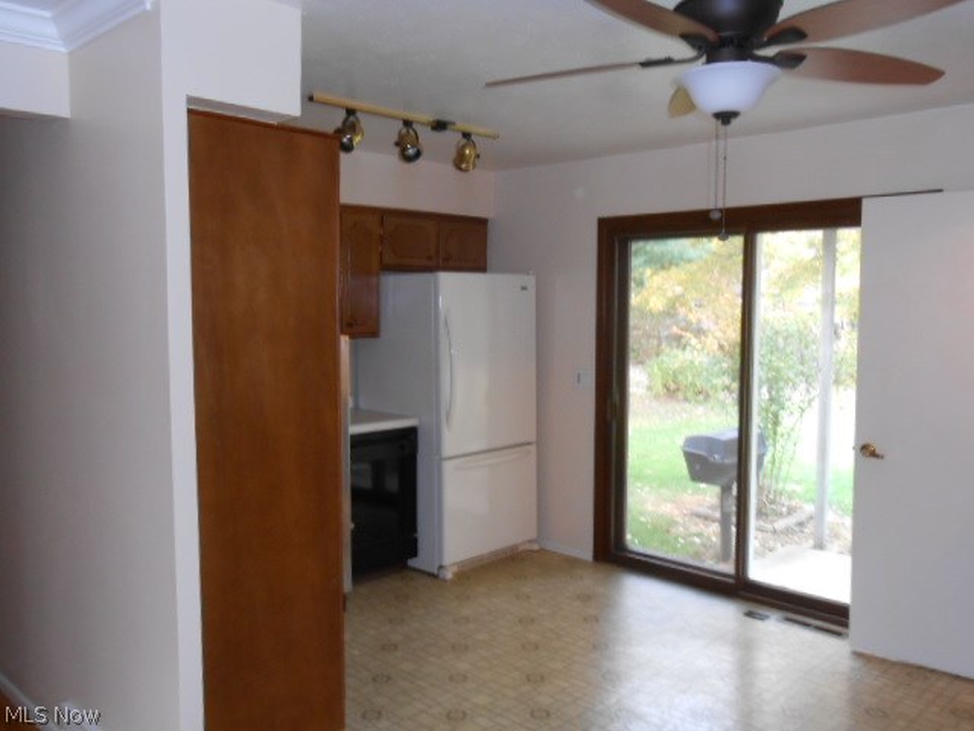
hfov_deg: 60.0
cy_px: 366
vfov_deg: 46.8
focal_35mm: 30
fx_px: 844
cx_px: 487
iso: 320
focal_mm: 5.3
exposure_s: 1/25
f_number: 3.8
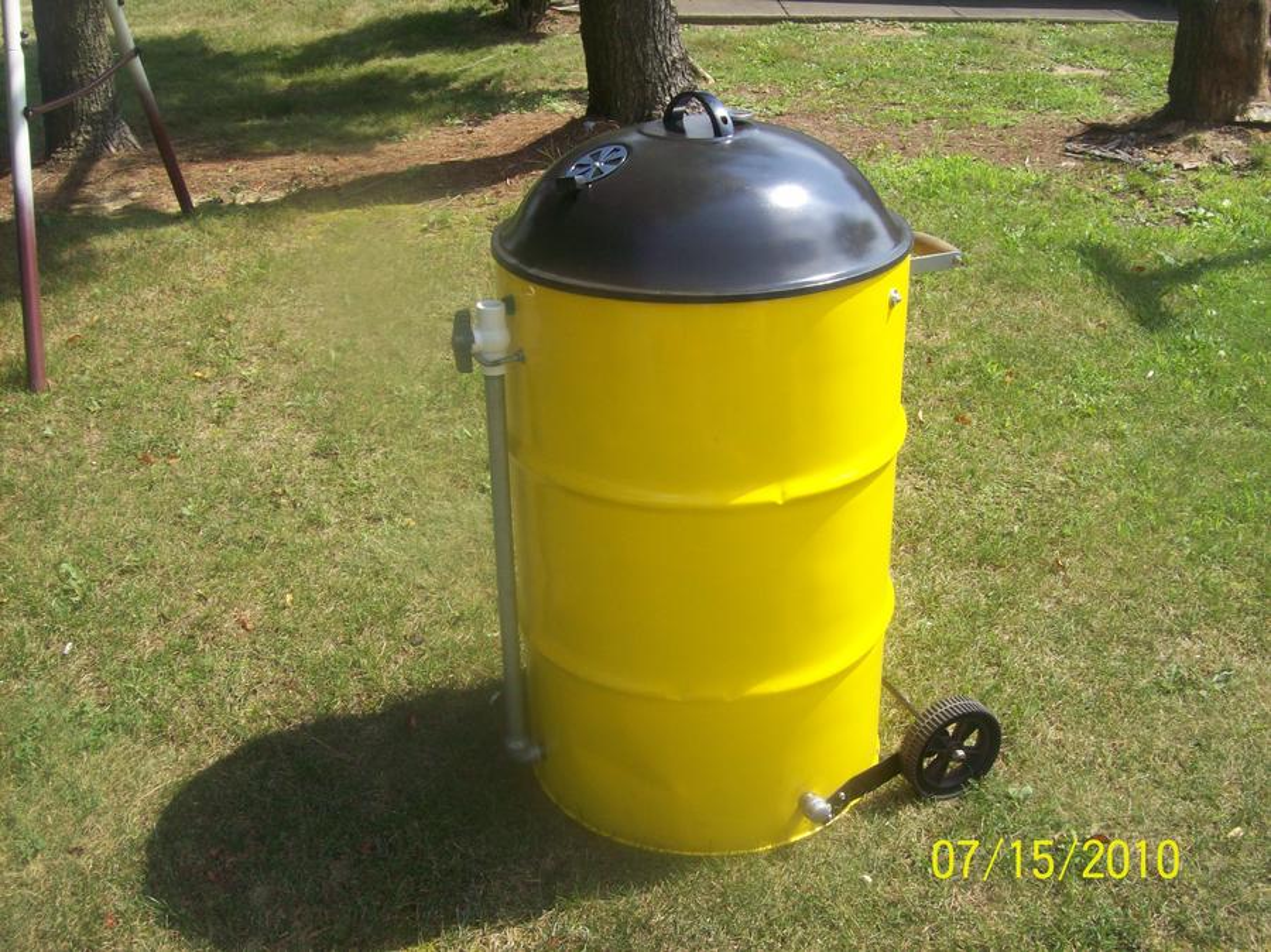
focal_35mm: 36
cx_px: 636
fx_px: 1321
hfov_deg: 51.4
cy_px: 476
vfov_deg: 39.6
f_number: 4.8
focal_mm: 6
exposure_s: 1/321
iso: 80
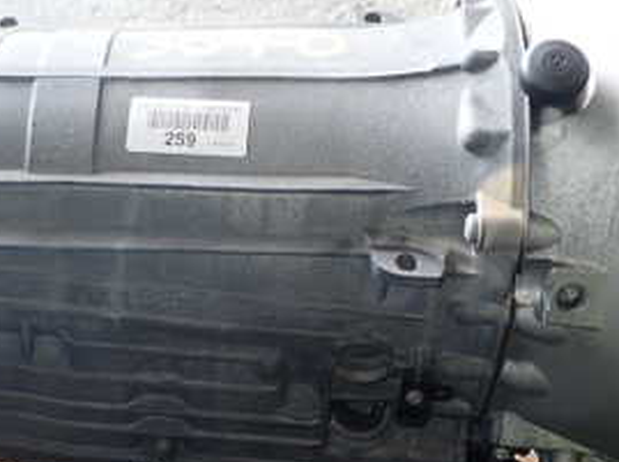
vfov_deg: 21.9
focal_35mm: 67
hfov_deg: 28.9
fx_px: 1196
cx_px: 249
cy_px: 276
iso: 200
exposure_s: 1/30
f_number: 2.3
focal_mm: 5.4
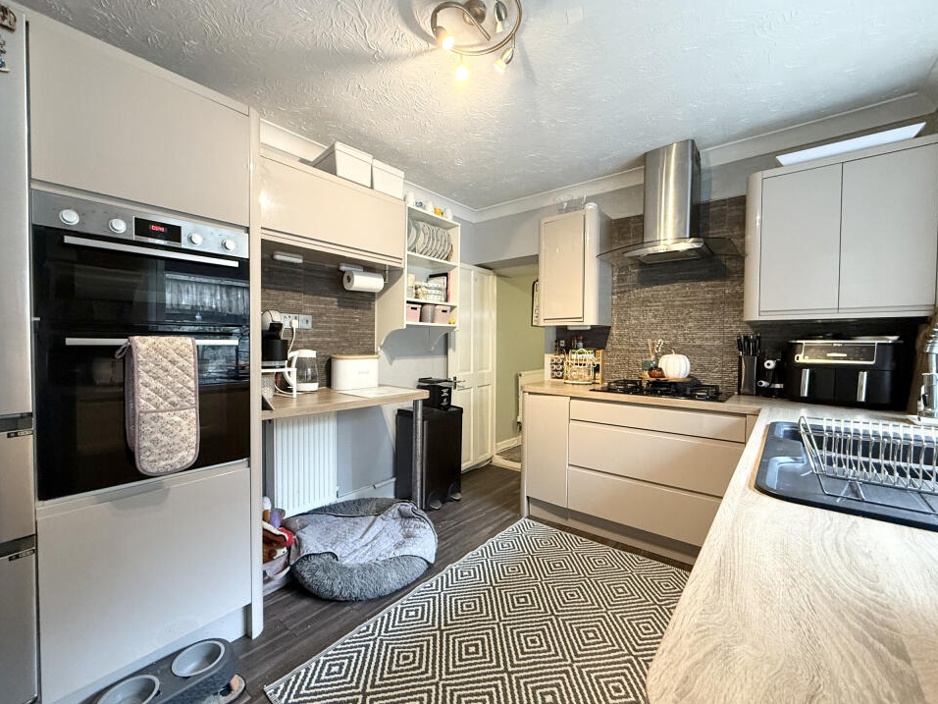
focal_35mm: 15
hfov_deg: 98.1
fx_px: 406
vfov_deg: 81.7
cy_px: 354
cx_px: 446
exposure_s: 1/50
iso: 400
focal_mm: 2.22
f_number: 2.2
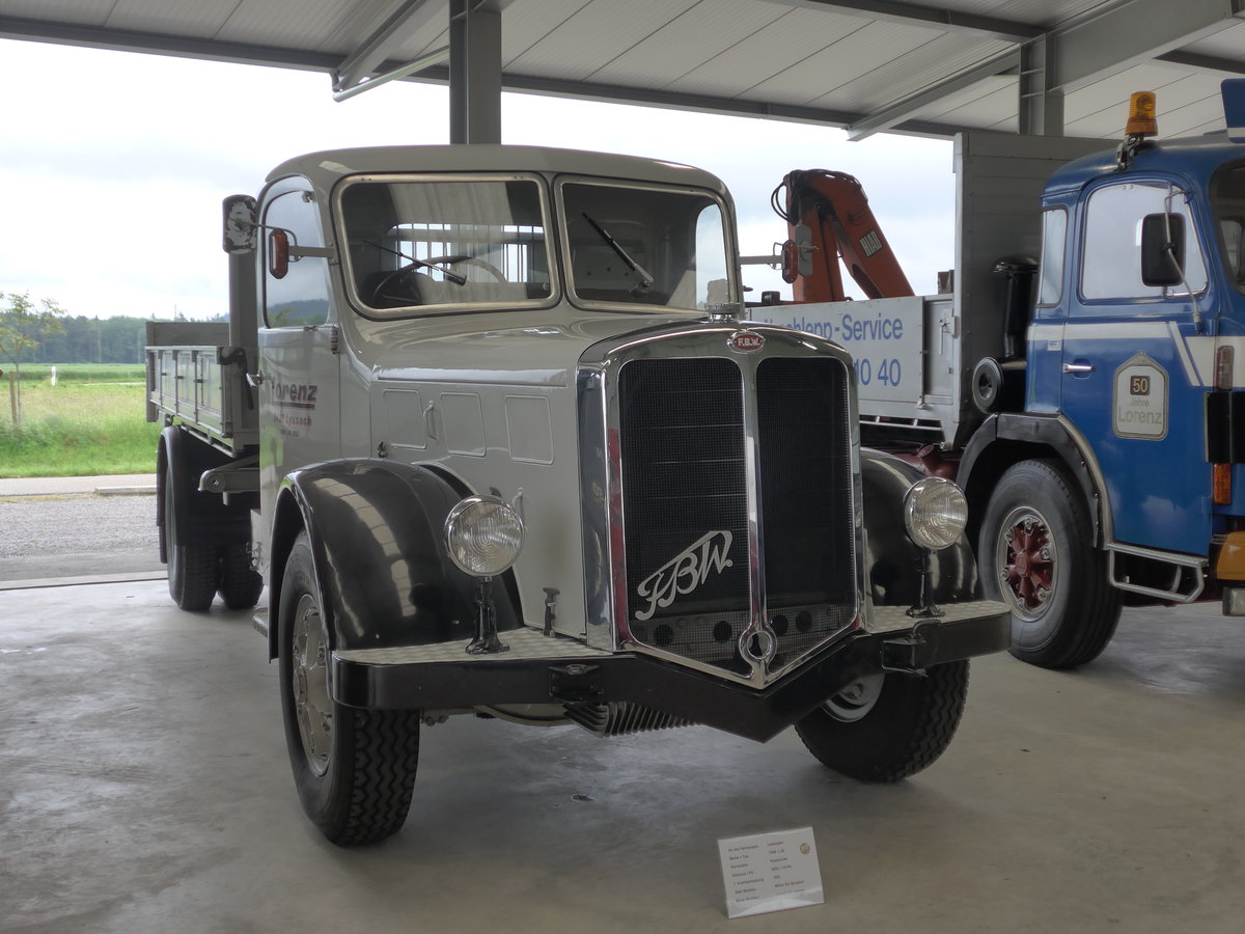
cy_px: 467
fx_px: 1475
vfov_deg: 35.1
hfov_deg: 45.8
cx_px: 622
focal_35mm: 41
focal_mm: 8.4
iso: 160
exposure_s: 1/320
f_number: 2.6
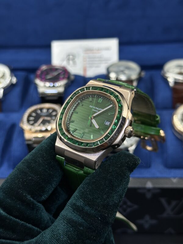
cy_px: 122
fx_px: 338
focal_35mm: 48
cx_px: 92
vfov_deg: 39.7
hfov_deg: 30.3
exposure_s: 1/503
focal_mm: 6.86
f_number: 1.78
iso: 64
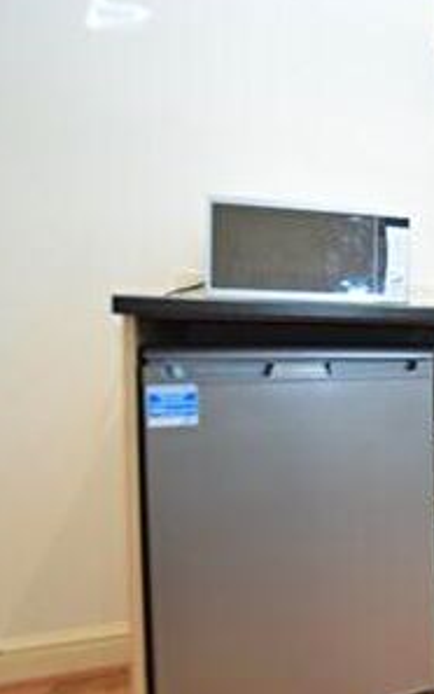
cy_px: 362
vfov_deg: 54.0
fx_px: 680
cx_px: 754
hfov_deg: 22.8
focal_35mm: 36
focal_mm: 10
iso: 720
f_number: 4
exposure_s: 1/60
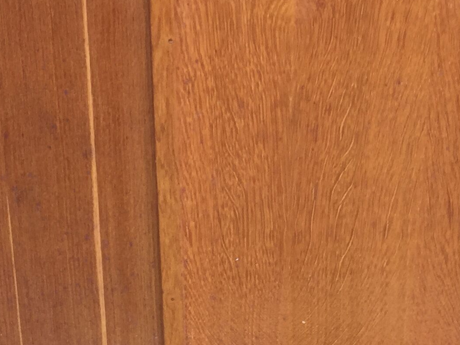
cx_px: 199
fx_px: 1196
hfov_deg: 21.8
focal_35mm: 90
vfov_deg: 16.4
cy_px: 133
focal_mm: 4.15
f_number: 2.2
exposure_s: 1/107
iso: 32
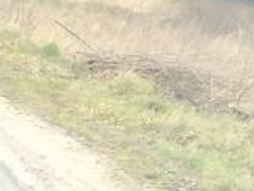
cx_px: -213
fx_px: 1051
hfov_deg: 12.5
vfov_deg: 9.8
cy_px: 360
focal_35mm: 143
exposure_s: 1/137
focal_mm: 4.2
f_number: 2.2
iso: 25
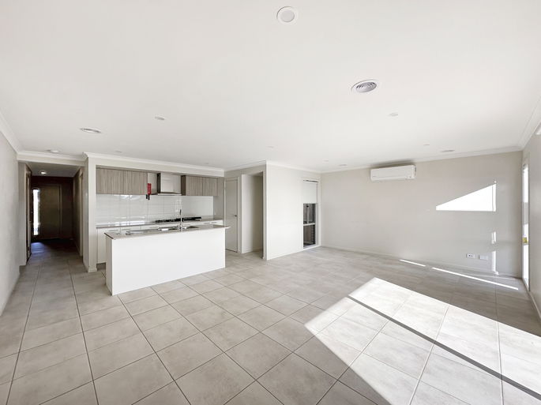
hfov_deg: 102.1
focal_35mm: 14
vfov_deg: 85.6
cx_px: 270
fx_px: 219
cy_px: 202
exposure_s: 1/320
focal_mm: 2.22
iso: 40
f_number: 2.2
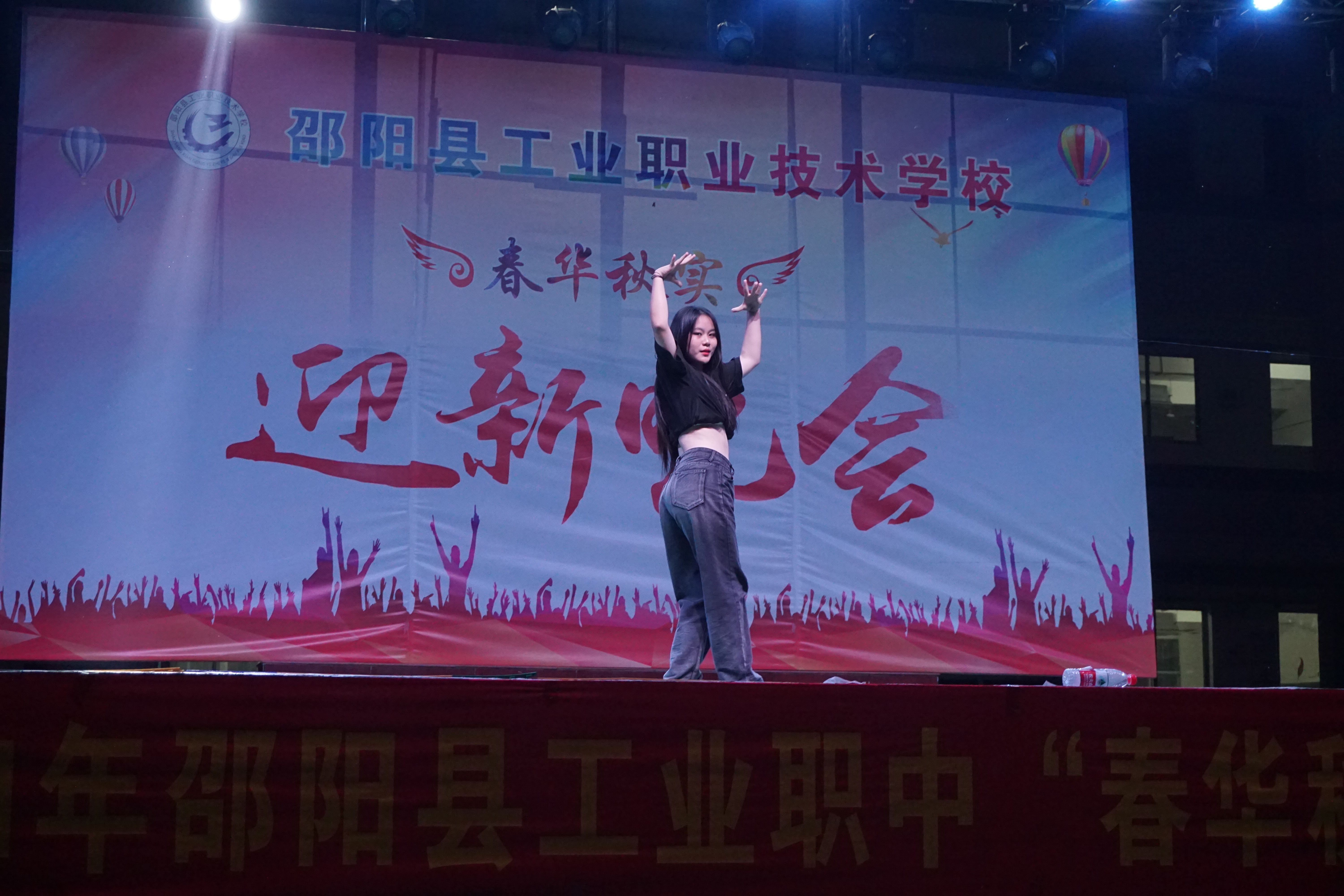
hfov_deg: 33.4
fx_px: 2240
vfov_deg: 22.6
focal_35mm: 60
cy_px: 448
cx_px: 672
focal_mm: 40
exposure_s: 1/160
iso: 2000
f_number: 5.6
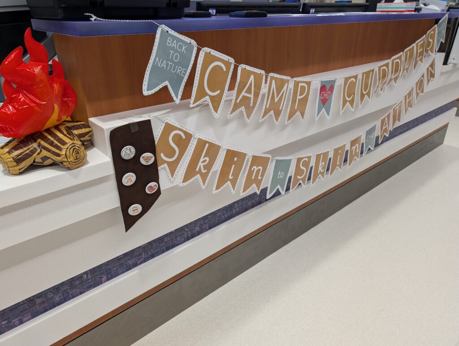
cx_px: 230
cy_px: 173
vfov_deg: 56.9
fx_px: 319
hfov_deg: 71.5
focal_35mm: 24
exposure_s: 1/23.8
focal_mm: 6.9
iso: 30
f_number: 1.68
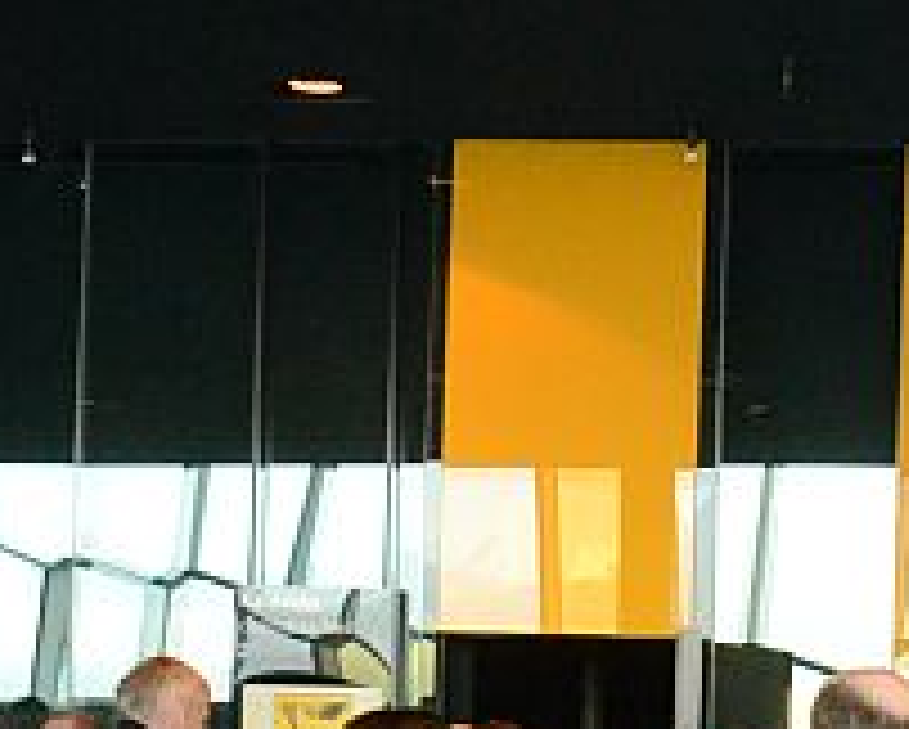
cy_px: 756
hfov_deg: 18.0
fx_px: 2693
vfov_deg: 15.1
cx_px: 1138
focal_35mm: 100
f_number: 10
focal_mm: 18
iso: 5000
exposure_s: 1/60
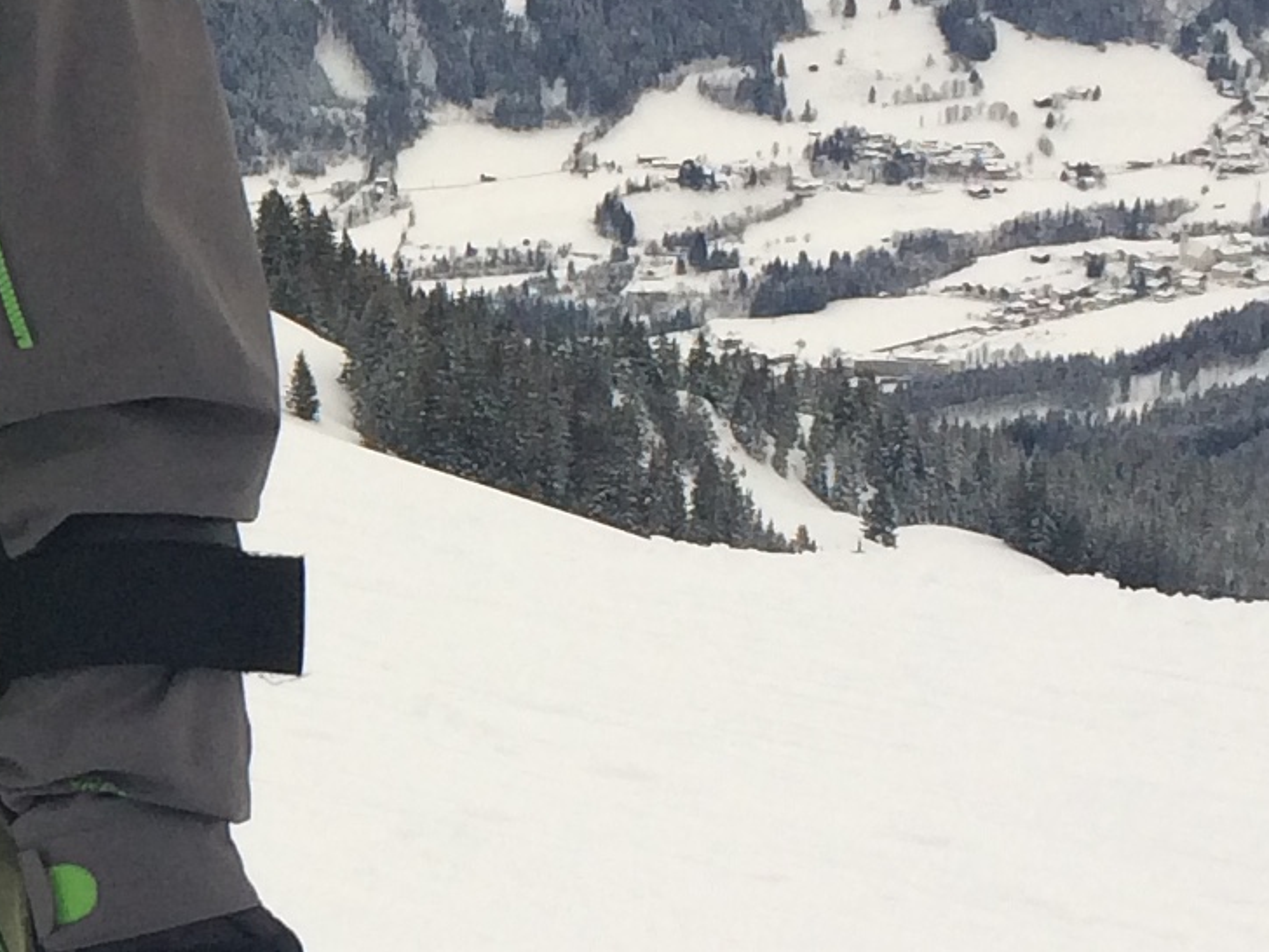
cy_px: 631
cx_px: -556
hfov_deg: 14.3
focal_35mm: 130
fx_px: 4766
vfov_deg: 11.4
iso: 32
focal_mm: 4.15
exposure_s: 1/2283
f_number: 2.2
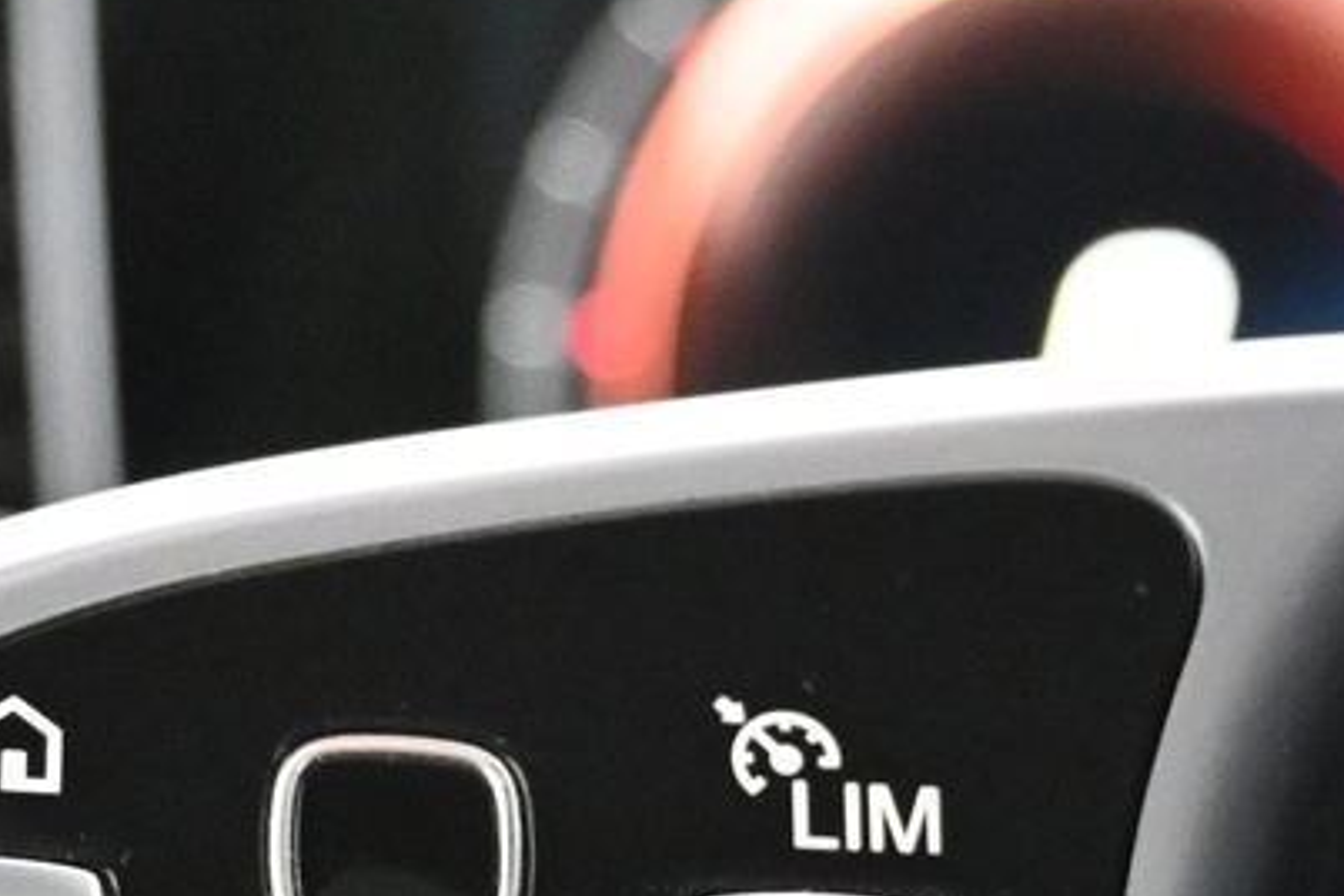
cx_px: 381
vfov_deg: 8.7
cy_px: 1006
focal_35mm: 157
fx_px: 5861
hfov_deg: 13.1
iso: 6400
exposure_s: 1/40
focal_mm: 26
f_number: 4.5
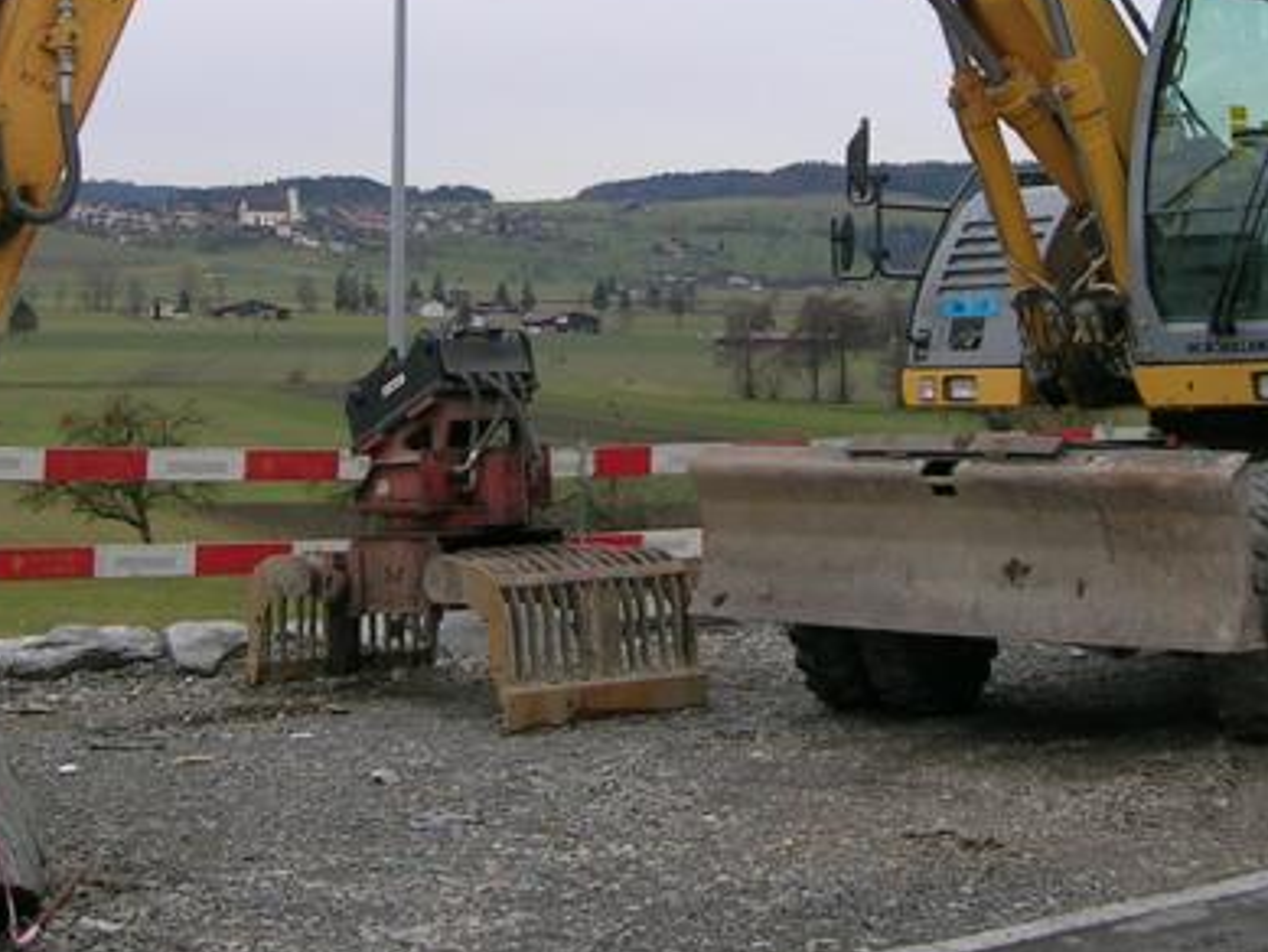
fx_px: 2638
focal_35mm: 72
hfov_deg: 27.0
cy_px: 251
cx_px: 593
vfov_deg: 20.3
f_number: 4.8
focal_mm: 5.4
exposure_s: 1/157
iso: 50
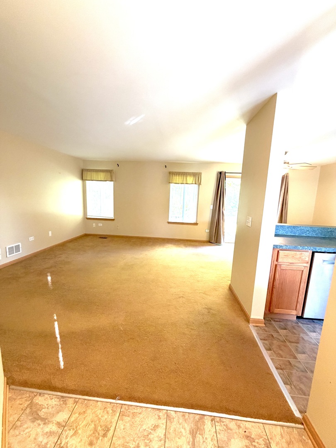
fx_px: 181
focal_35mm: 14
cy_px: 224
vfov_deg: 102.1
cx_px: 168
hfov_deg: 85.7
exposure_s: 1/60
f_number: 2.2
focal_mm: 2.22
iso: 320
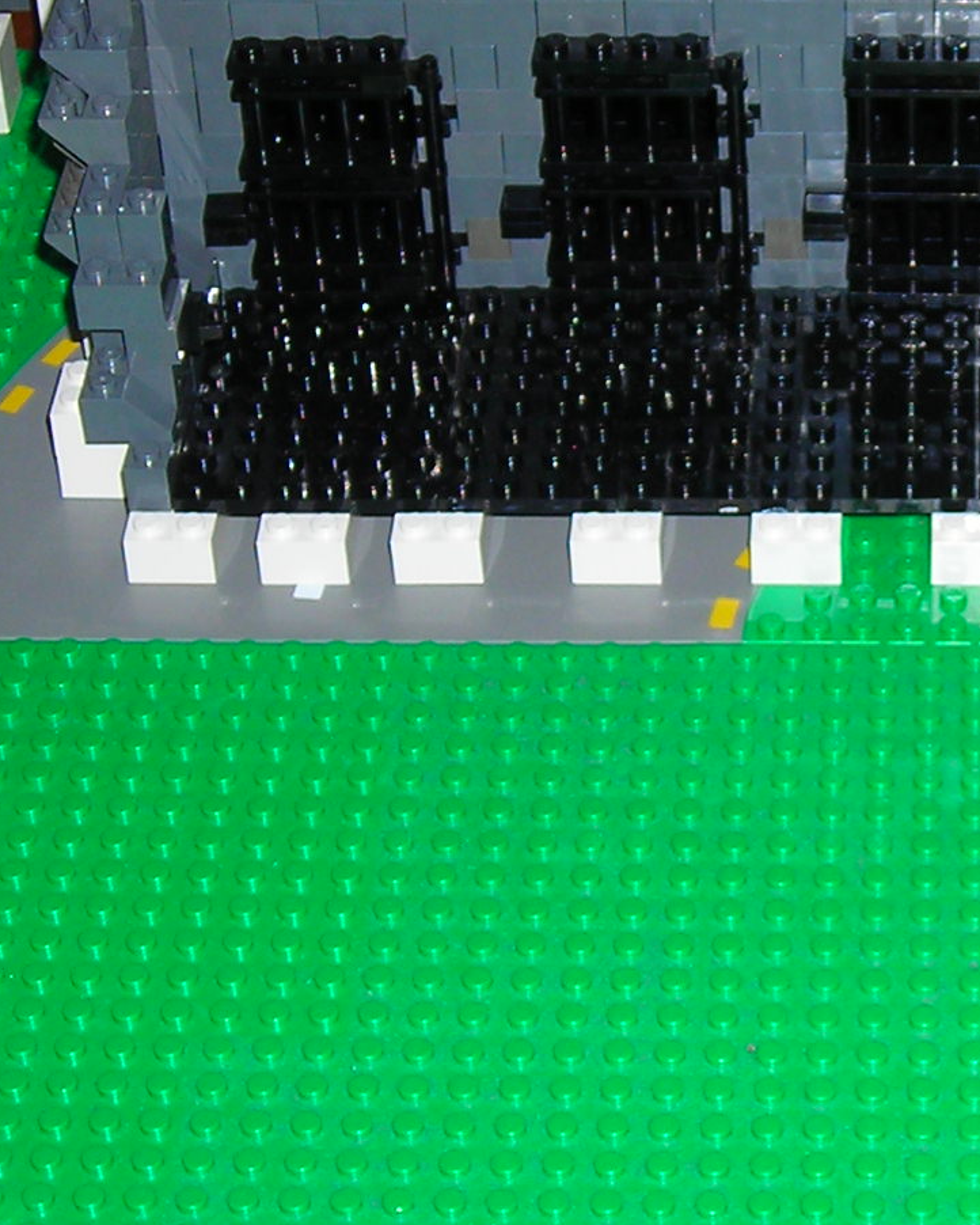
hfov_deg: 13.2
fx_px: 4168
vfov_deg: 16.7
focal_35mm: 115
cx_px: 1011
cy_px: 690
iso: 50
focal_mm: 6.8
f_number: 3.3
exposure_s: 1/60.1
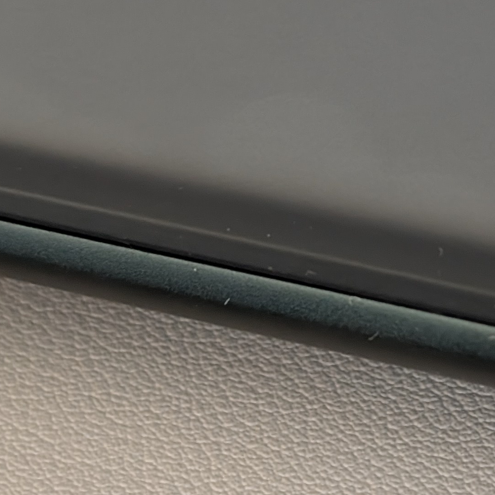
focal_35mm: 163
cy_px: -19
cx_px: 559
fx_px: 2637
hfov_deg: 10.6
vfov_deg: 10.6
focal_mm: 6.9
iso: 192
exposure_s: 1/23.8
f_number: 1.68
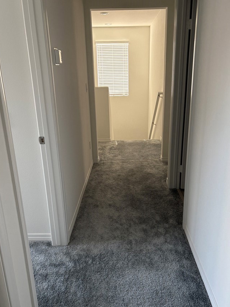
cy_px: 166
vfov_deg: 58.3
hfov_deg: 45.4
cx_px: 127
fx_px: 275
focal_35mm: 31
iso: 125
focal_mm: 5.96
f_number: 1.6
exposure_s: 1/68
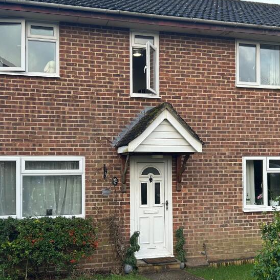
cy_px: 160
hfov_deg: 39.2
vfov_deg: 39.1
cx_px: 139
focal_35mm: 43
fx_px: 394
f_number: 1.5
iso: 50
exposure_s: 1/523
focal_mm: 5.7
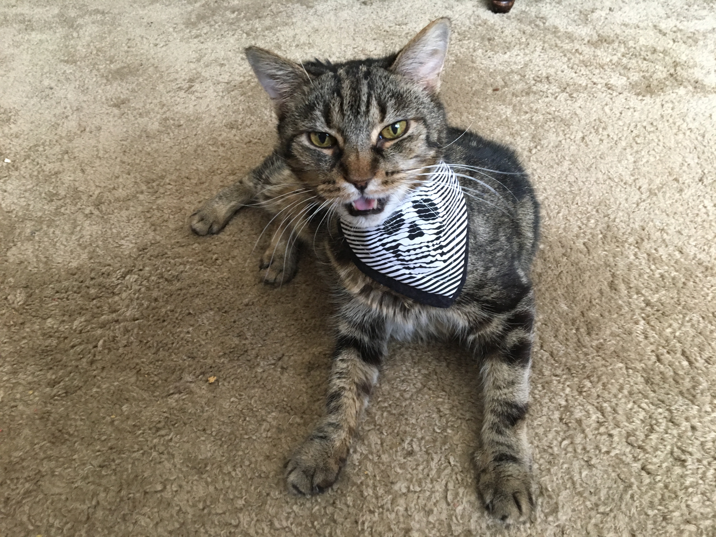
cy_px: 268
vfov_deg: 48.2
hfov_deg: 61.7
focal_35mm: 29
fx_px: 600
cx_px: 358
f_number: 2.2
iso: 160
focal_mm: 4.15
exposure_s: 1/30
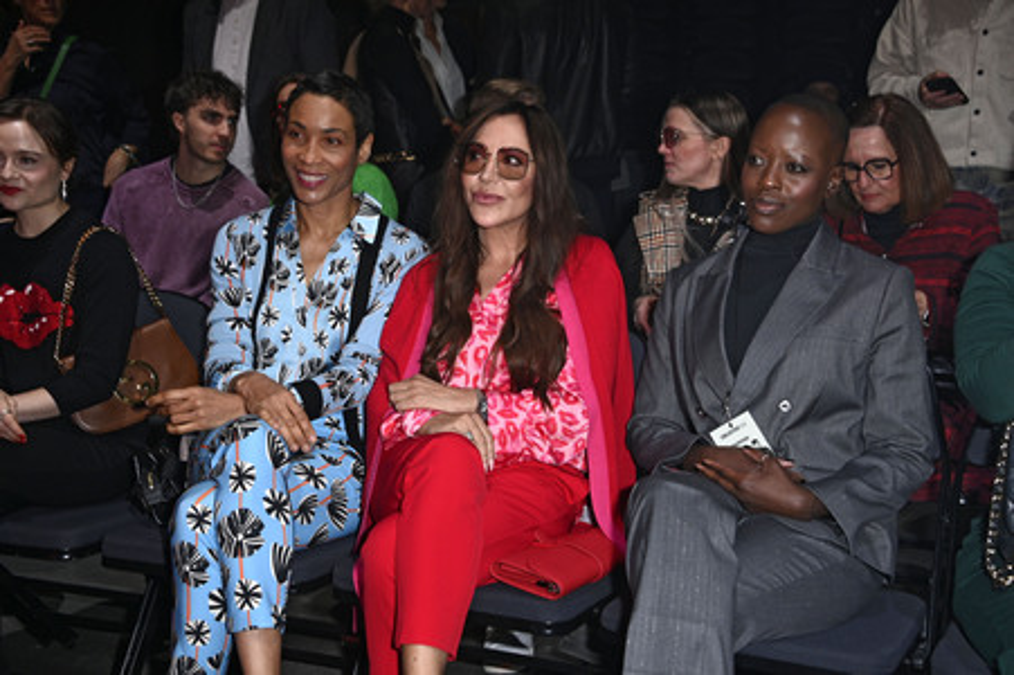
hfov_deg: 39.6
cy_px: 338
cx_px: 507
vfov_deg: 27.0
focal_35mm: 50
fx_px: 1407
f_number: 5.6
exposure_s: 1/80
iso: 1250
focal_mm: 50
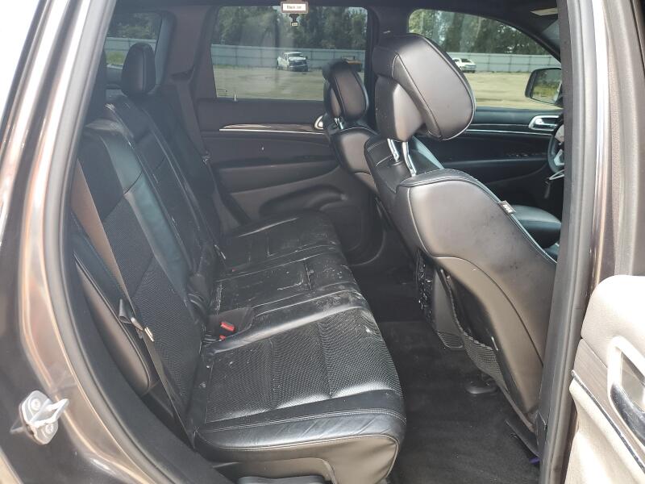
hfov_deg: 67.3
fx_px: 484
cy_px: 242
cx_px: 322
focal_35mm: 26
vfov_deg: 53.1
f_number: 1.5
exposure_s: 1/120
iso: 69
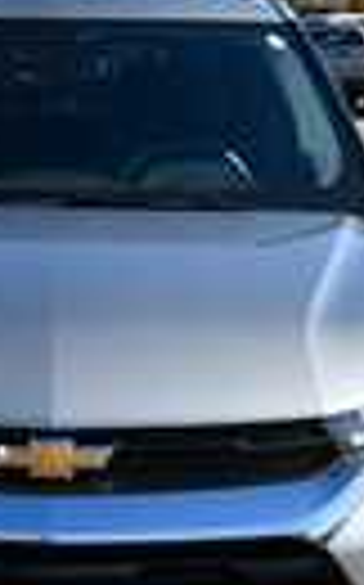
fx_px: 1495
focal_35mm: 94
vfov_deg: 22.0
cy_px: 398
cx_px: 4
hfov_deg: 13.7
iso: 125
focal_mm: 20
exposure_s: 1/250
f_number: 8
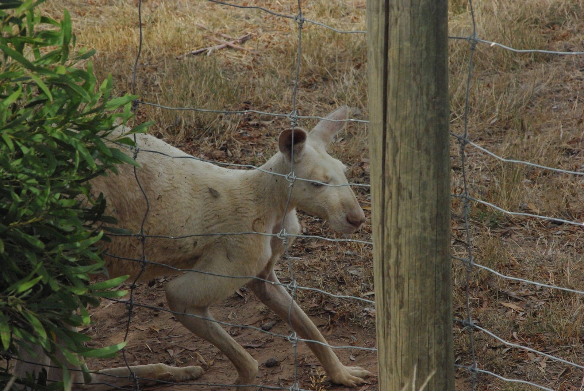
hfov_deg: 12.1
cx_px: 292
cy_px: 196
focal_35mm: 169
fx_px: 2745
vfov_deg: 8.1
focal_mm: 113
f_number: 11
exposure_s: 1/1000
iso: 1600
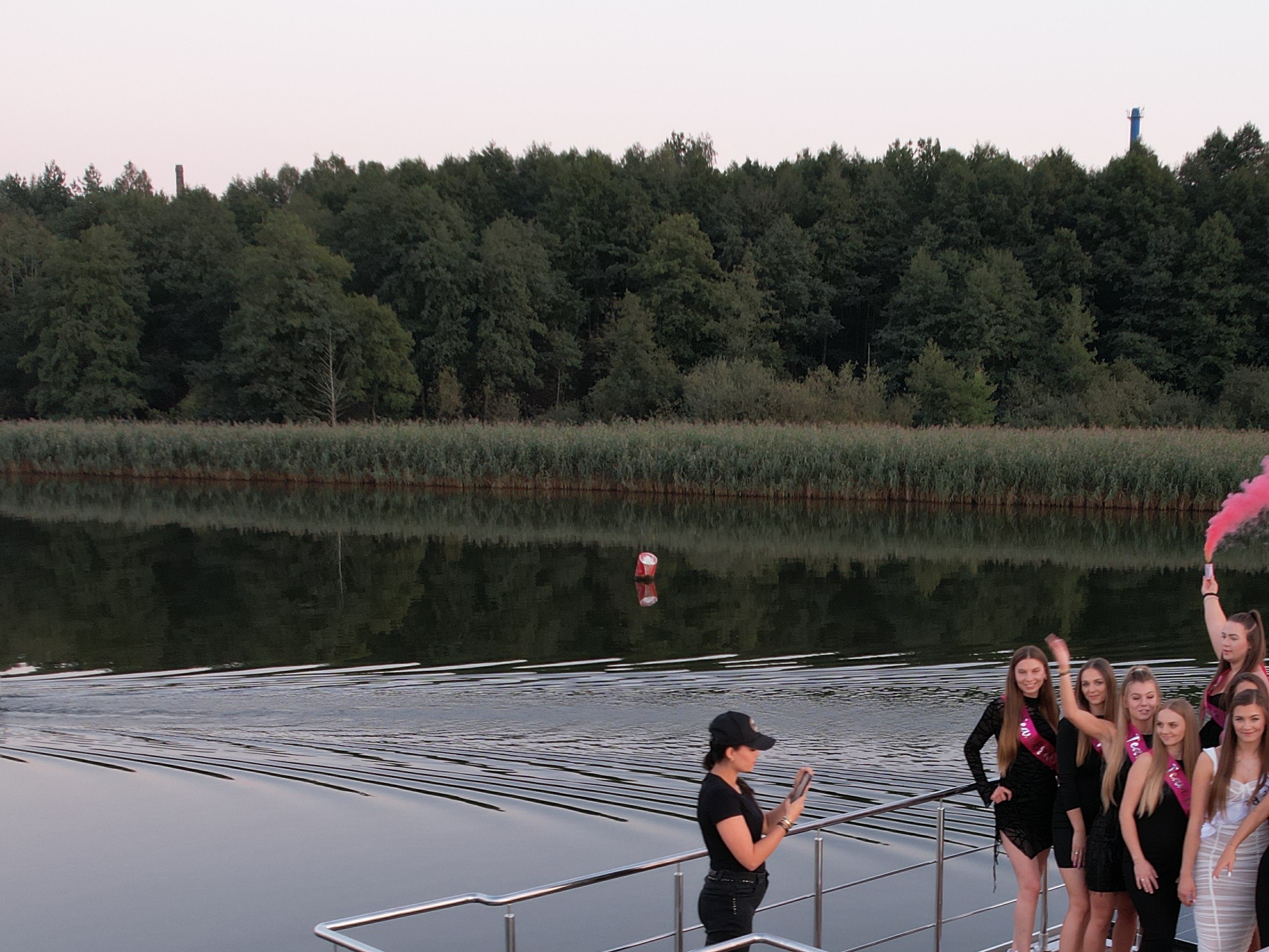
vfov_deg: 27.1
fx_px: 1906
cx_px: 832
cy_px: 848
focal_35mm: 52
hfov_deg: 36.5
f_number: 2.8
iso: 110
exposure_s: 1/40
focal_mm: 8.38
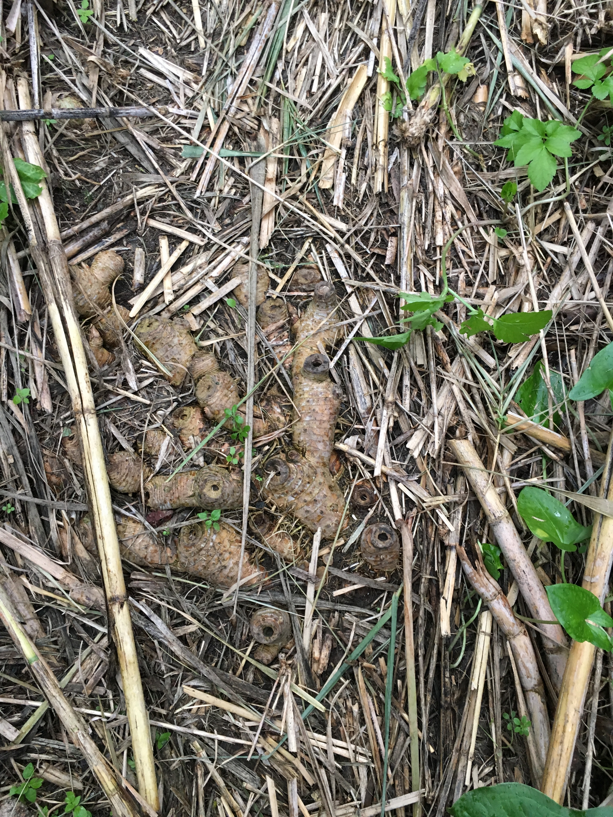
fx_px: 685
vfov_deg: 61.7
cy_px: 408
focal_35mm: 29
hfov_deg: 48.2
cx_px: 306
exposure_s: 1/33
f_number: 2.2
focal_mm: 4.15
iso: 64
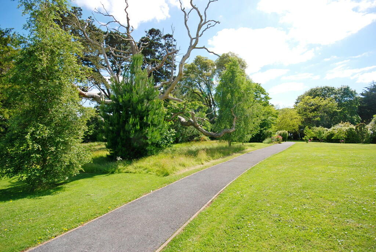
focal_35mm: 15
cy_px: 126
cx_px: 188
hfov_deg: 100.3
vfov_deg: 77.5
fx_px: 157
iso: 100
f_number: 7.1
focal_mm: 10
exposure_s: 1/200
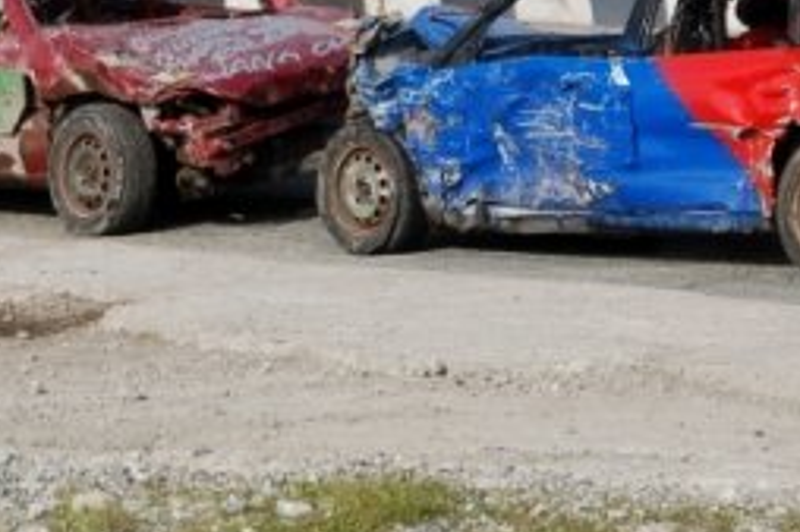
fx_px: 6551
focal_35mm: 295
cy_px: -91
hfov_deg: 7.0
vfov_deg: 4.6
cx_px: 428
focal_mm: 78
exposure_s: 1/1000
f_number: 5.6
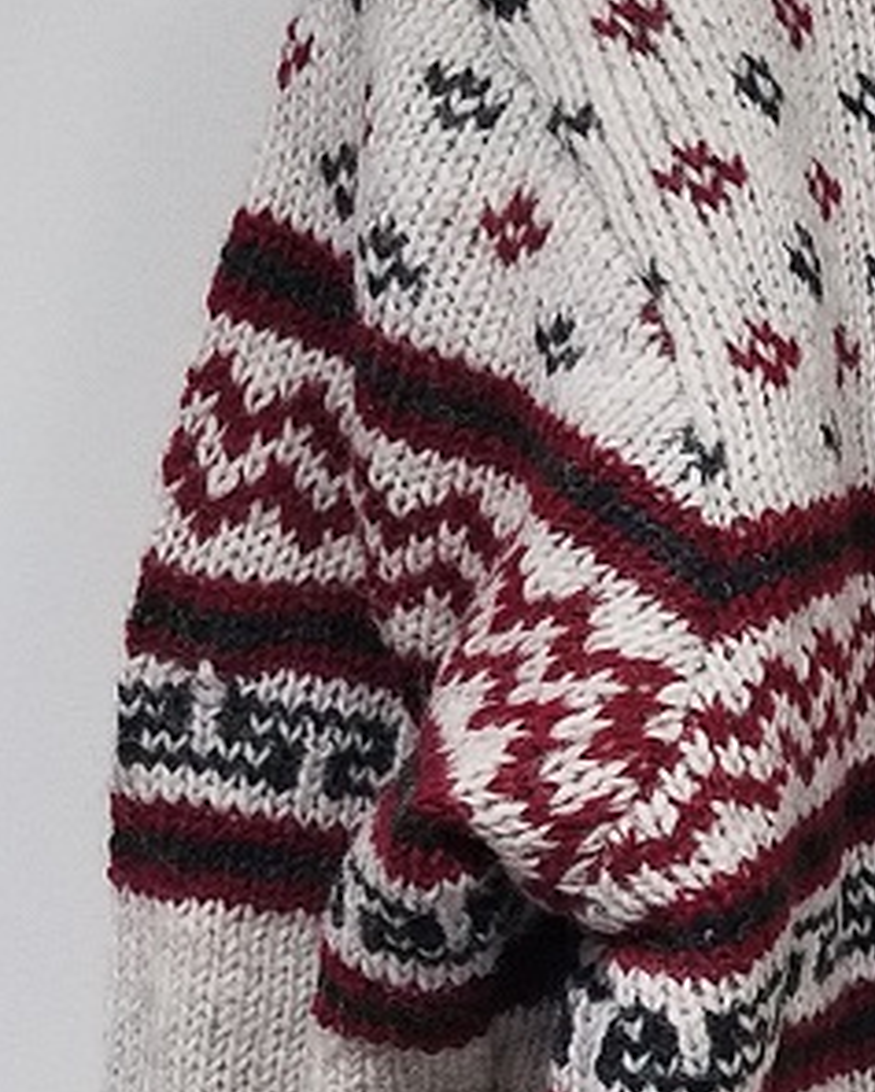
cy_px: 989
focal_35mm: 103
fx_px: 3332
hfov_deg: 13.7
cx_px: 1469
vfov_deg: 18.3
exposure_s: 1/60
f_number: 1.7
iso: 160
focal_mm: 4.2
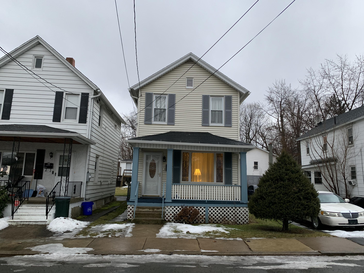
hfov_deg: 67.3
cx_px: 182
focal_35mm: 26
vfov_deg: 53.1
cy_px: 136
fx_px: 273
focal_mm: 4.25
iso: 160
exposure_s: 1/60
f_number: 1.8
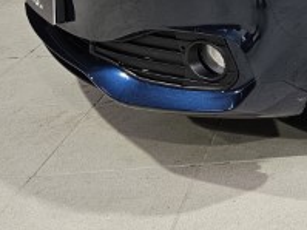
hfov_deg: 22.5
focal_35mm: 74
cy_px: -125
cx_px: 434
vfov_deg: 17.6
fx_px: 656
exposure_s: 1/180
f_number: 1.7
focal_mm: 6.3
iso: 200
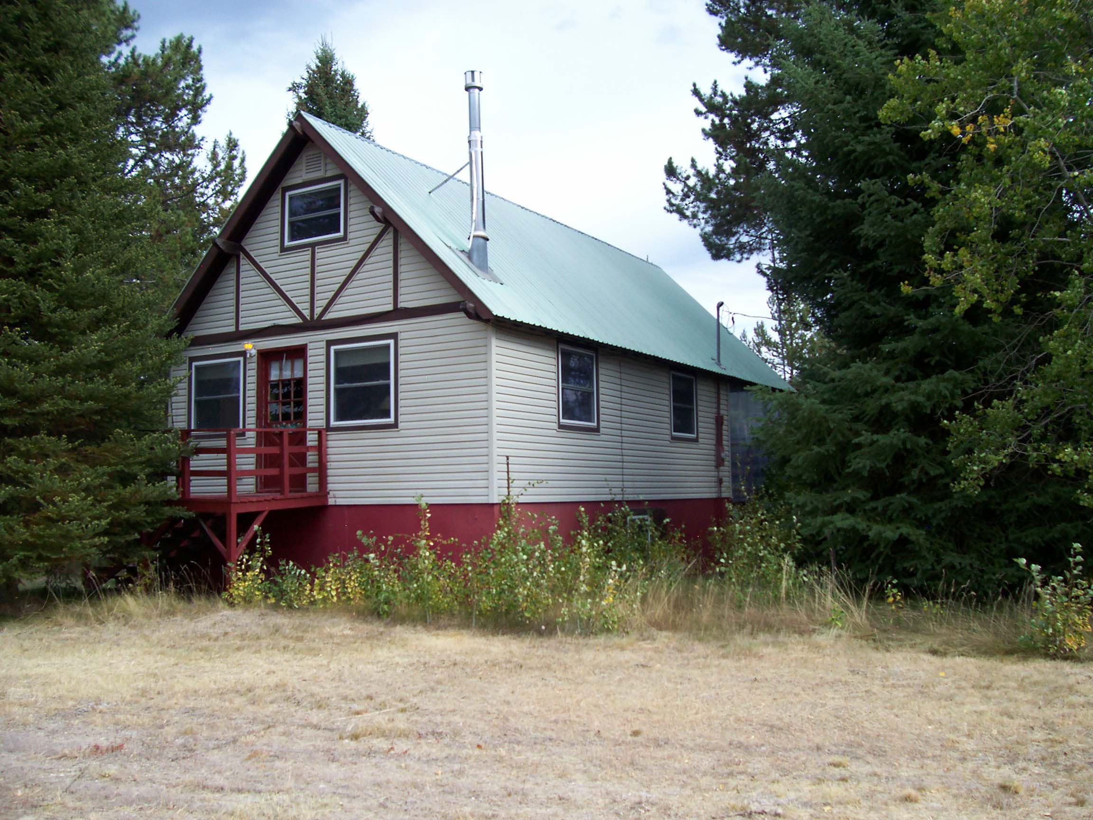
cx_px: 546
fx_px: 1074
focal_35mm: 34
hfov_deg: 54.0
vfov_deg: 41.8
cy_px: 410
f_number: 2.7
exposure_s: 1/627
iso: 80
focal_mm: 5.6
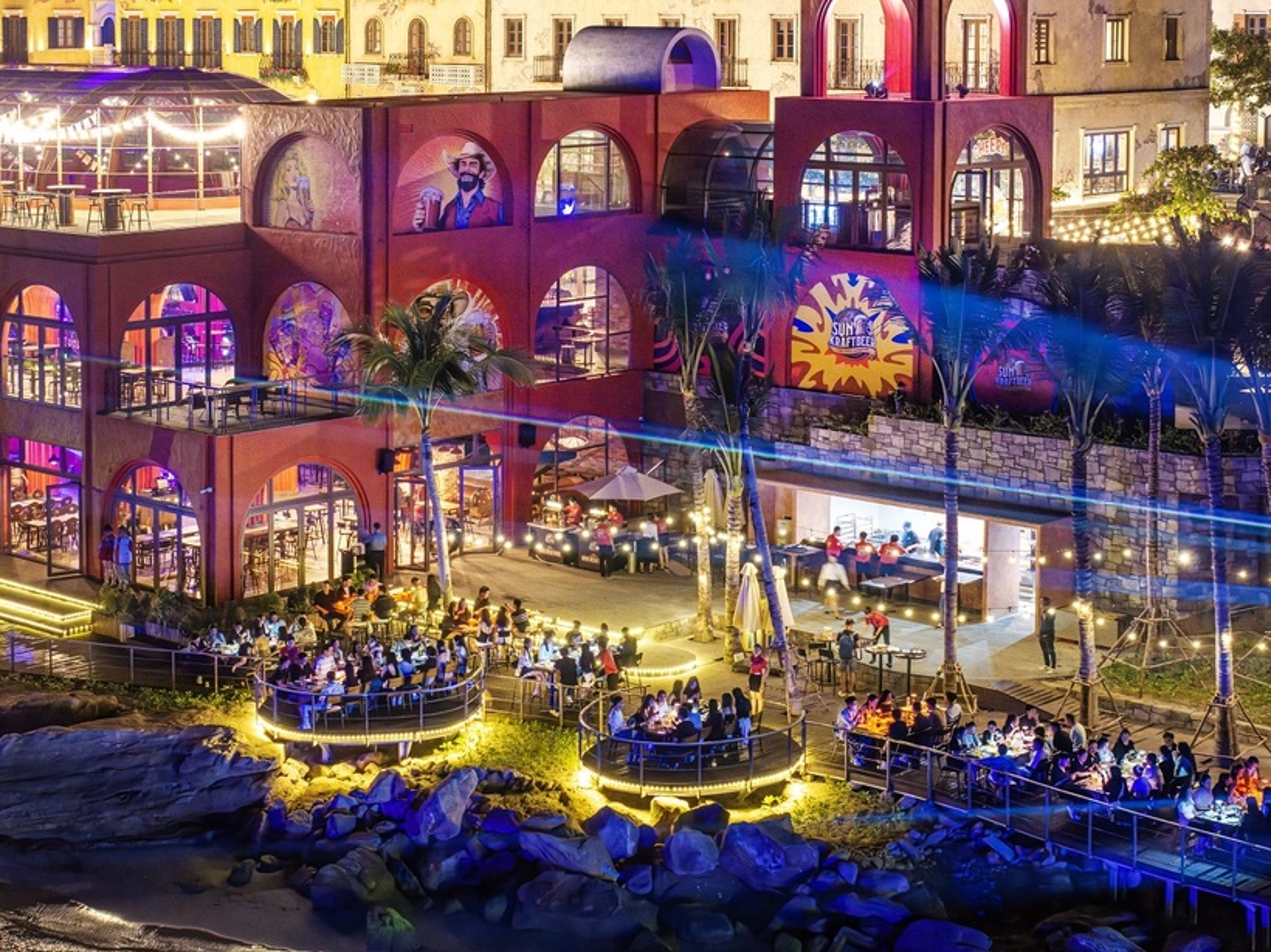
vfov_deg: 21.0
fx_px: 2569
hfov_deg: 27.8
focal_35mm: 70
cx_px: 636
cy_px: 476
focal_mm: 19.35
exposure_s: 1/6
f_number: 2.8
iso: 800
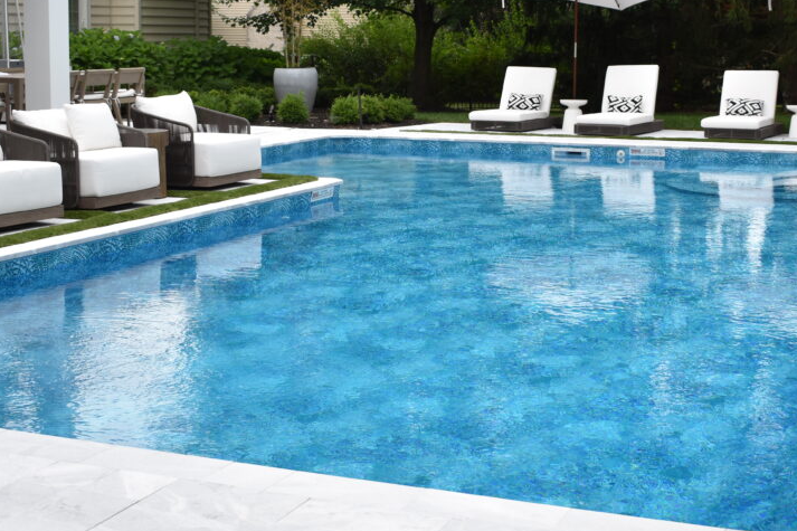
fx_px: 1306
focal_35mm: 59
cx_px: 434
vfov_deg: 22.9
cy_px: 187
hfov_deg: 33.9
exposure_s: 1/320
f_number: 5
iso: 200
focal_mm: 24
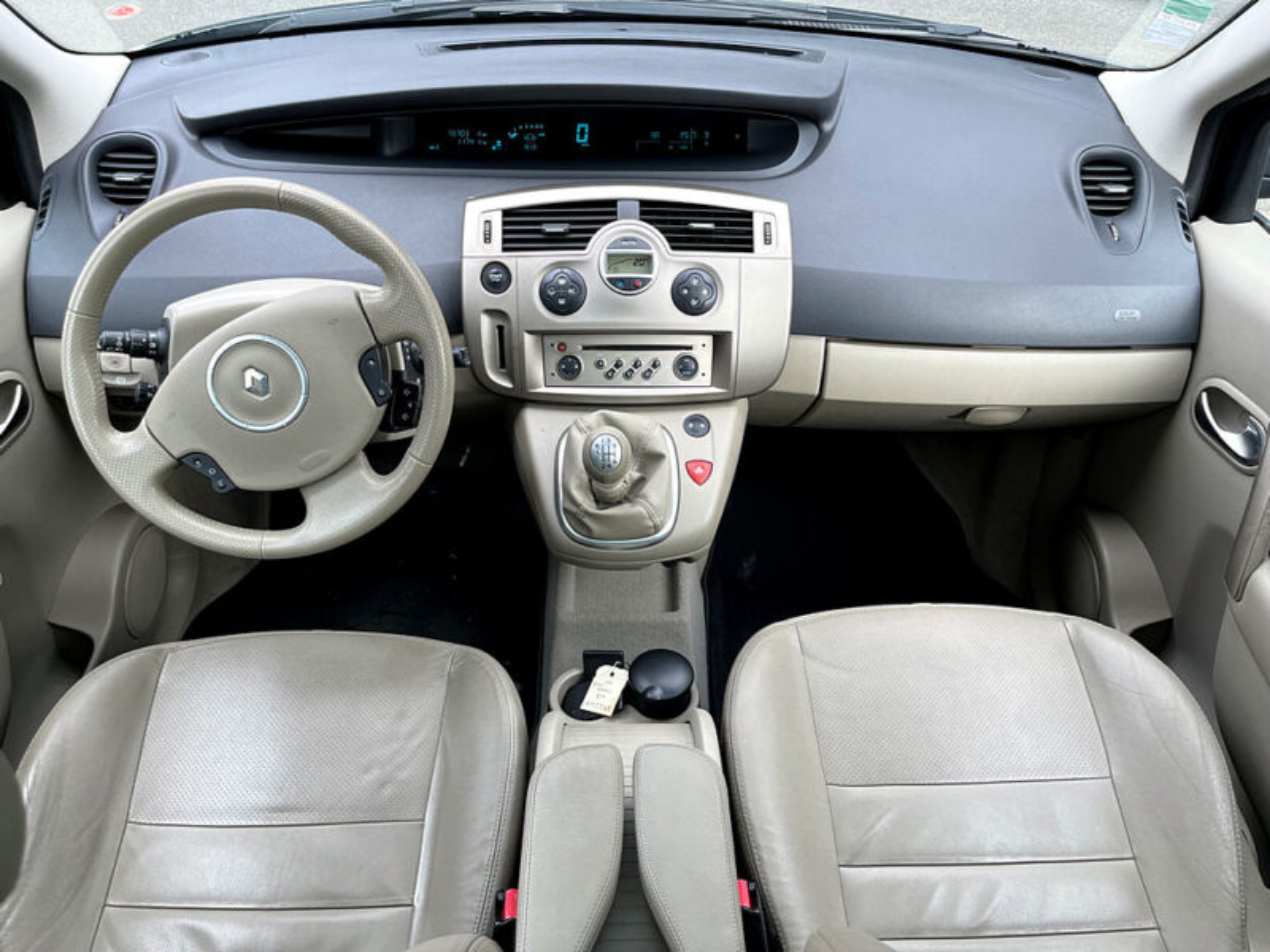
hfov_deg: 67.3
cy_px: 476
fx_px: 954
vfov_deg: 53.1
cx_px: 635
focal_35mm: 26
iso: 40
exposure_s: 1/122
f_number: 1.6
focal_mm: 5.1
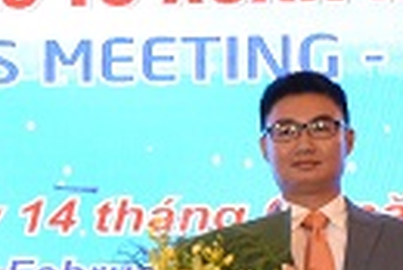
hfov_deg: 8.4
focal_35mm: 235
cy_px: 286
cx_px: -316
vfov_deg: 5.8
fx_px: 2634
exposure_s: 1/125
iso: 3200
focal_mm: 34
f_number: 7.1
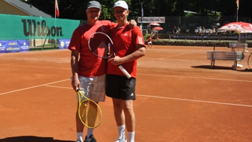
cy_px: 52
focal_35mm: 44
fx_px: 294
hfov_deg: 46.2
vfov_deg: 27.0
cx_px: 104
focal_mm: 22
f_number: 7.1
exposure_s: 1/1600
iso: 400
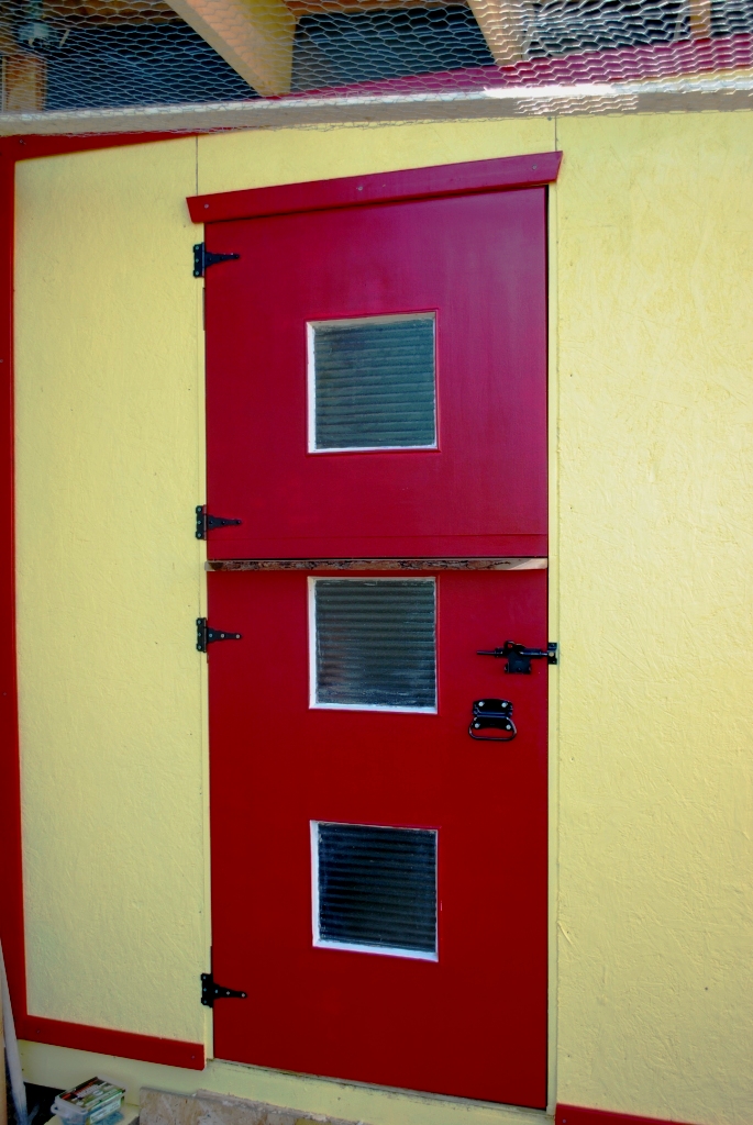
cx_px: 376
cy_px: 562
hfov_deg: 40.1
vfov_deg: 57.2
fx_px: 1033
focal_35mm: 33
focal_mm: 22
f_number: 5
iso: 200
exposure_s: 1/80
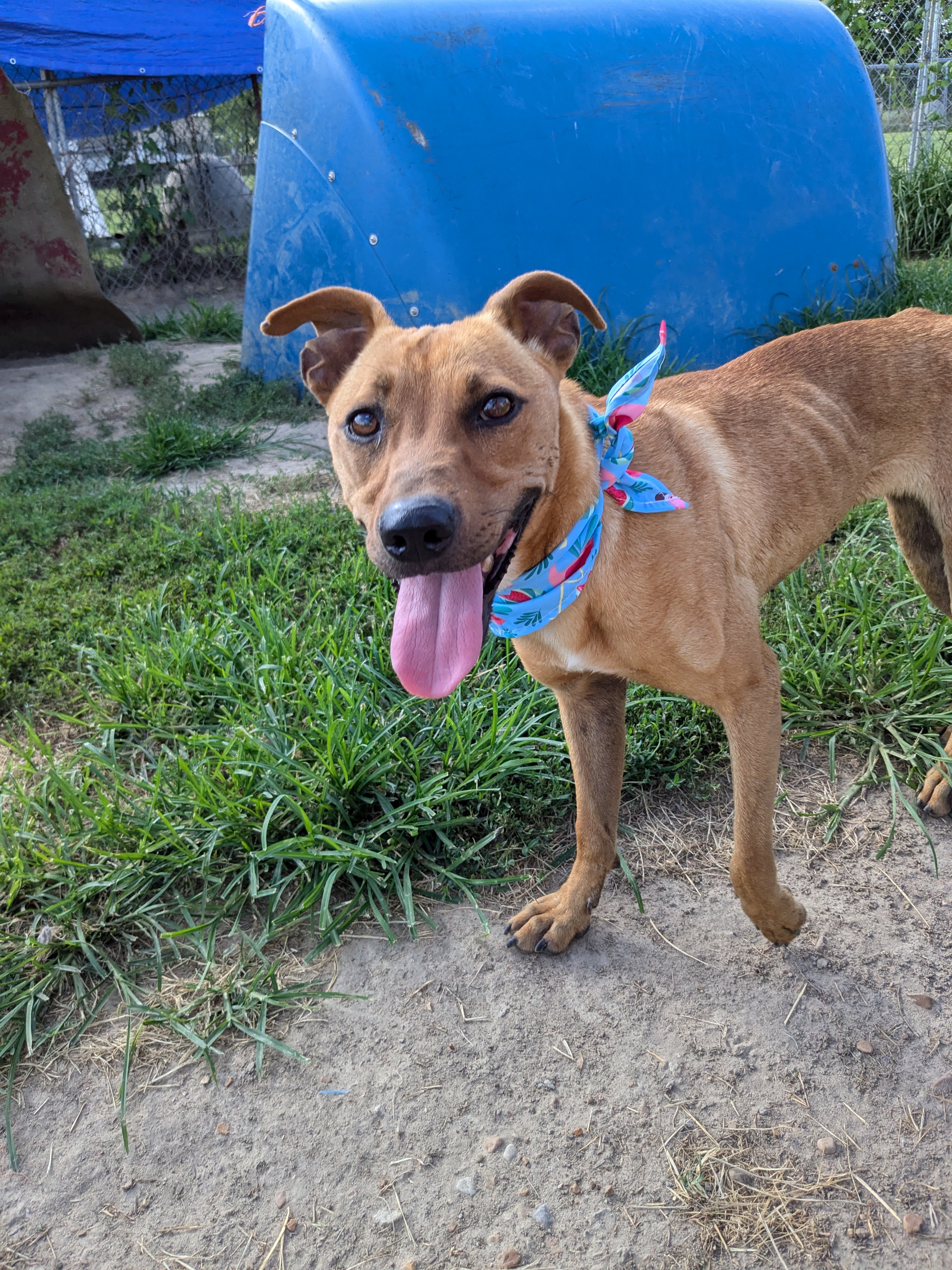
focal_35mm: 27
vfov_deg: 65.3
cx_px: 476
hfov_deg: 51.4
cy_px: 635
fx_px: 990
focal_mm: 4.38
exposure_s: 1/600
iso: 61
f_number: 1.73
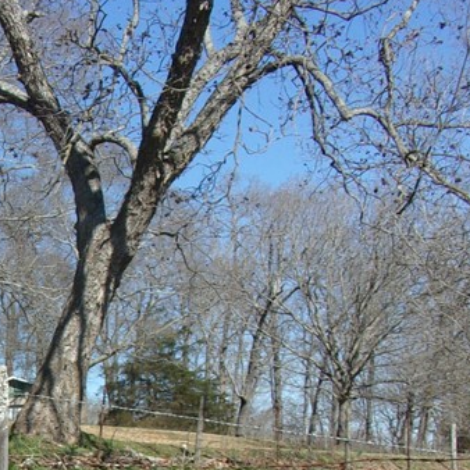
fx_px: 1152
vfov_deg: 21.9
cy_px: 514
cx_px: -178
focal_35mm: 75
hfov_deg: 20.6
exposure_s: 1/75
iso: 80
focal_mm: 5.1
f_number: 10.8
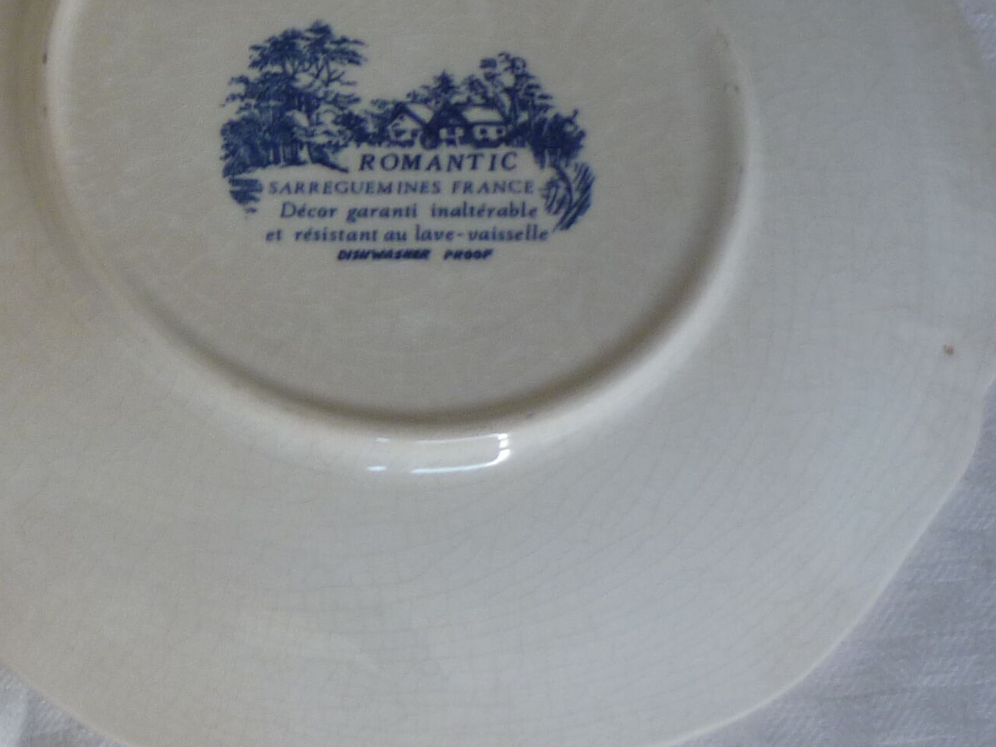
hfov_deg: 19.5
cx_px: -286
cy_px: 282
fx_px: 2676
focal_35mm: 93
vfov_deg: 15.9
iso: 100
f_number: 2.8
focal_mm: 5.5
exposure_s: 1/30
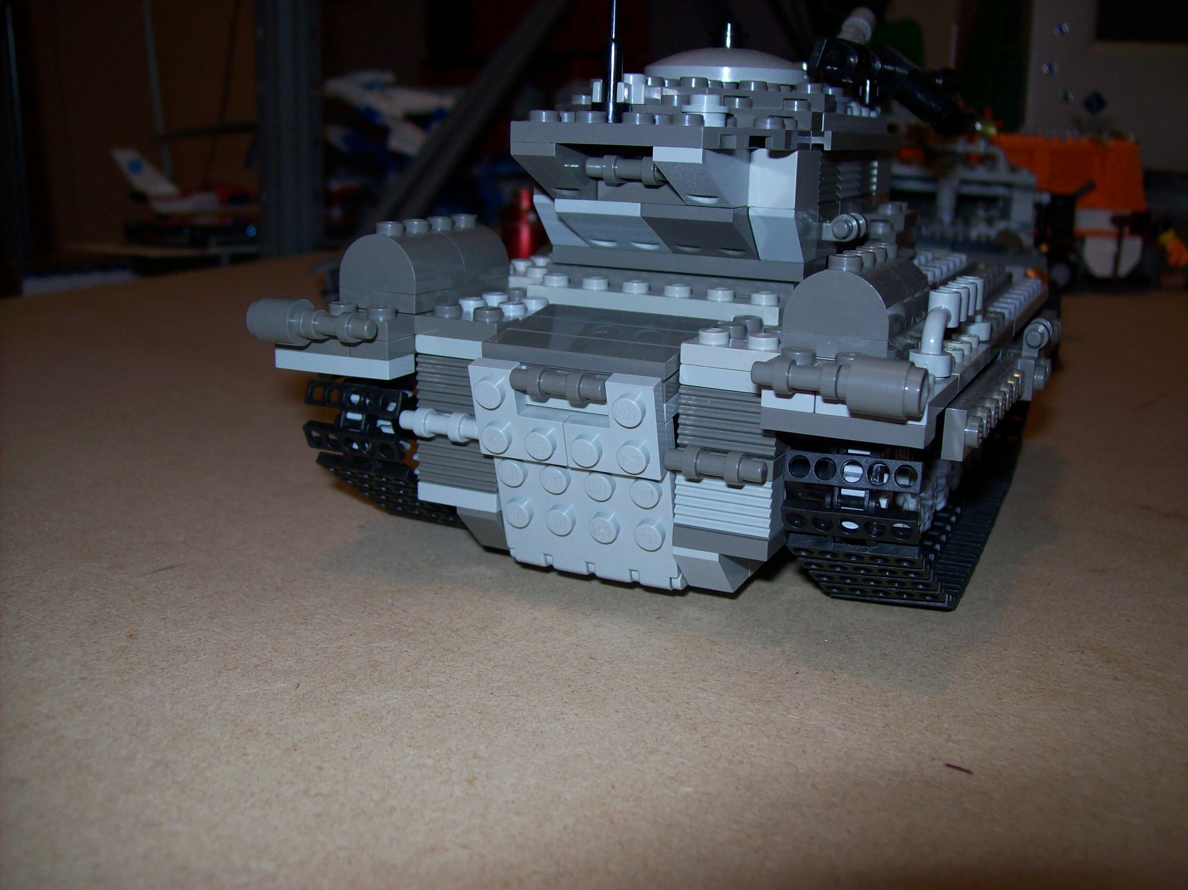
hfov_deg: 51.4
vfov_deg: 39.6
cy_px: 445
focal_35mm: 36
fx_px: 1235
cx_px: 594
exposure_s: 1/64
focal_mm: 6
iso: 80
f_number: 2.7
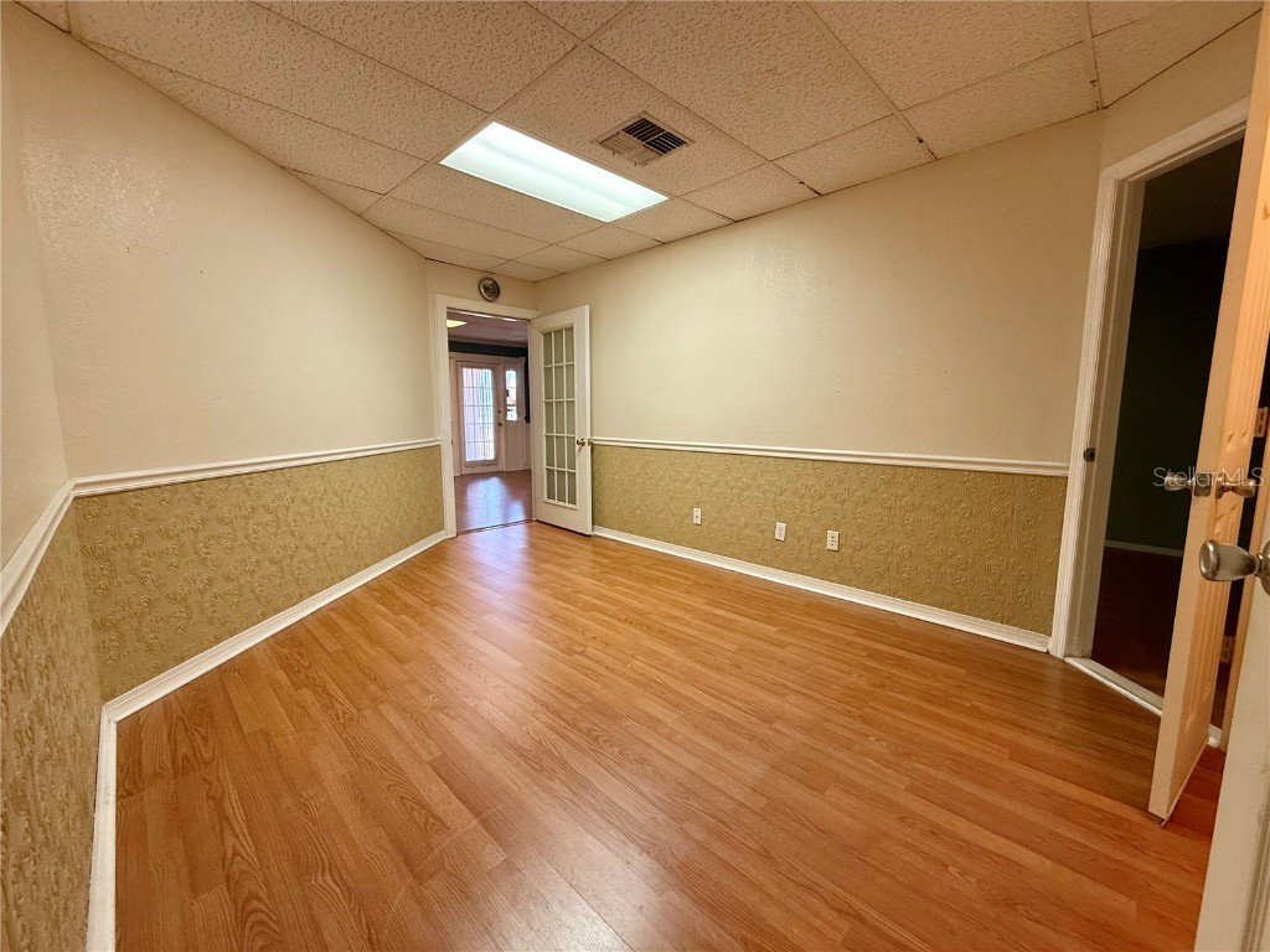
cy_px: 476
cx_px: 635
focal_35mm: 14
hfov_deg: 102.1
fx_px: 514
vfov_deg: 85.7
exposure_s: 1/120
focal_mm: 2.22
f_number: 2.2
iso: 160
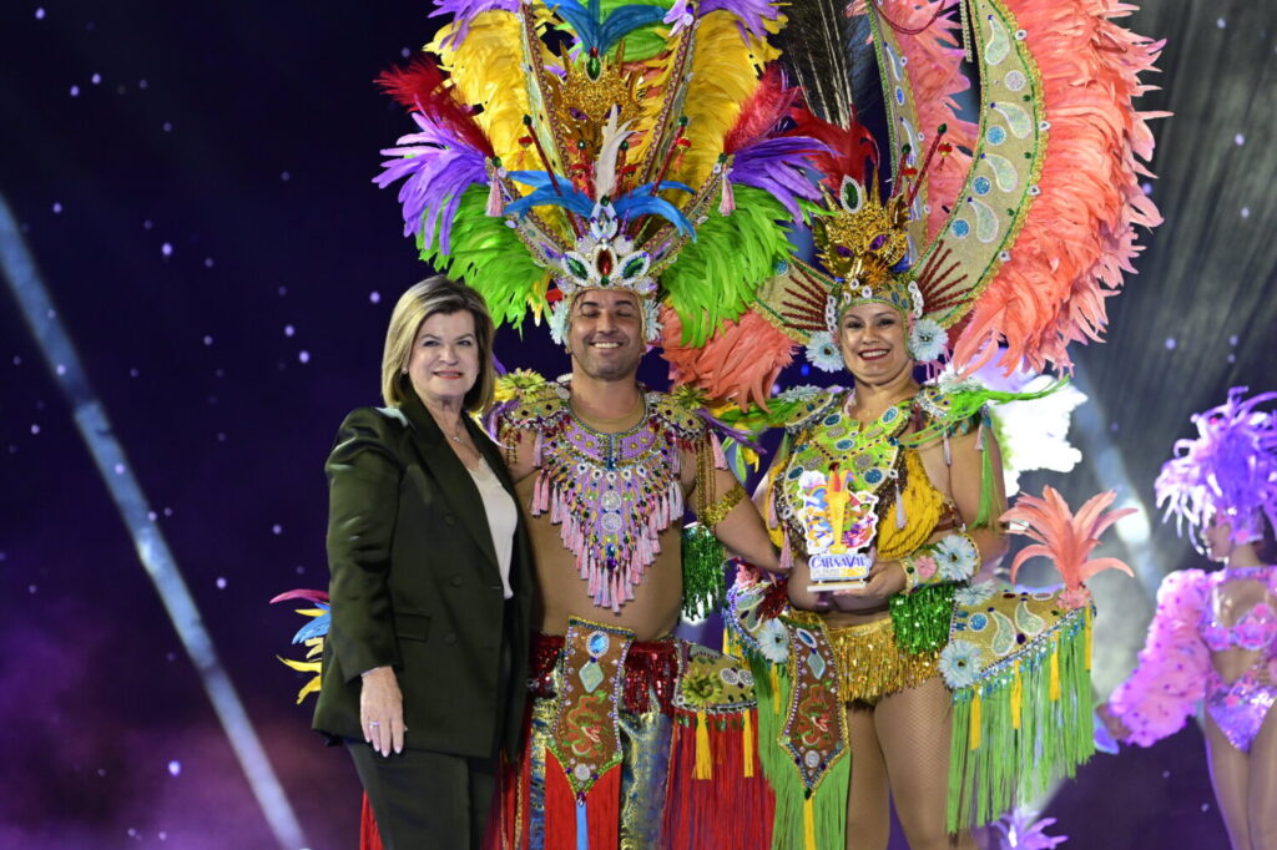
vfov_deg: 12.4
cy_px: 425
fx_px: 3900
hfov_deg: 18.6
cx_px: 638
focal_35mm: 110
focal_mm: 110
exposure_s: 1/500
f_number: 4
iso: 3200
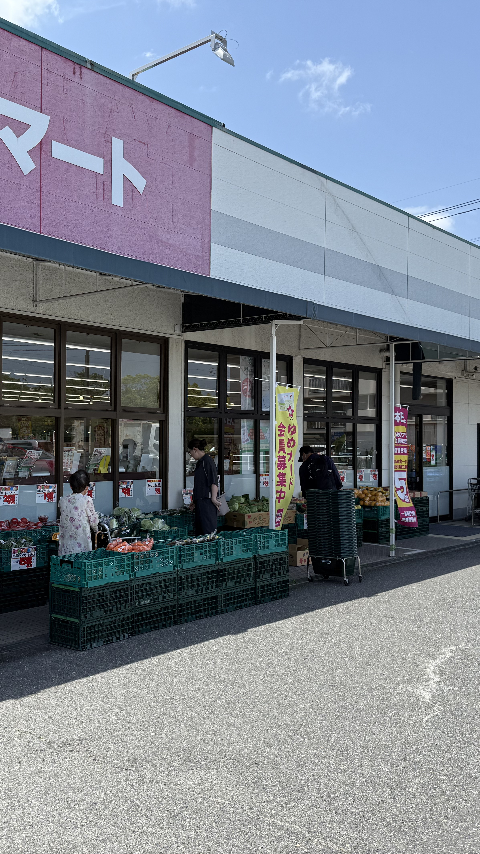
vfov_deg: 56.6
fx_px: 792
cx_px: 143
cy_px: 425
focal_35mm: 35
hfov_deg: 33.3
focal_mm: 6.76
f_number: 1.78
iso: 80
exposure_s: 1/2370
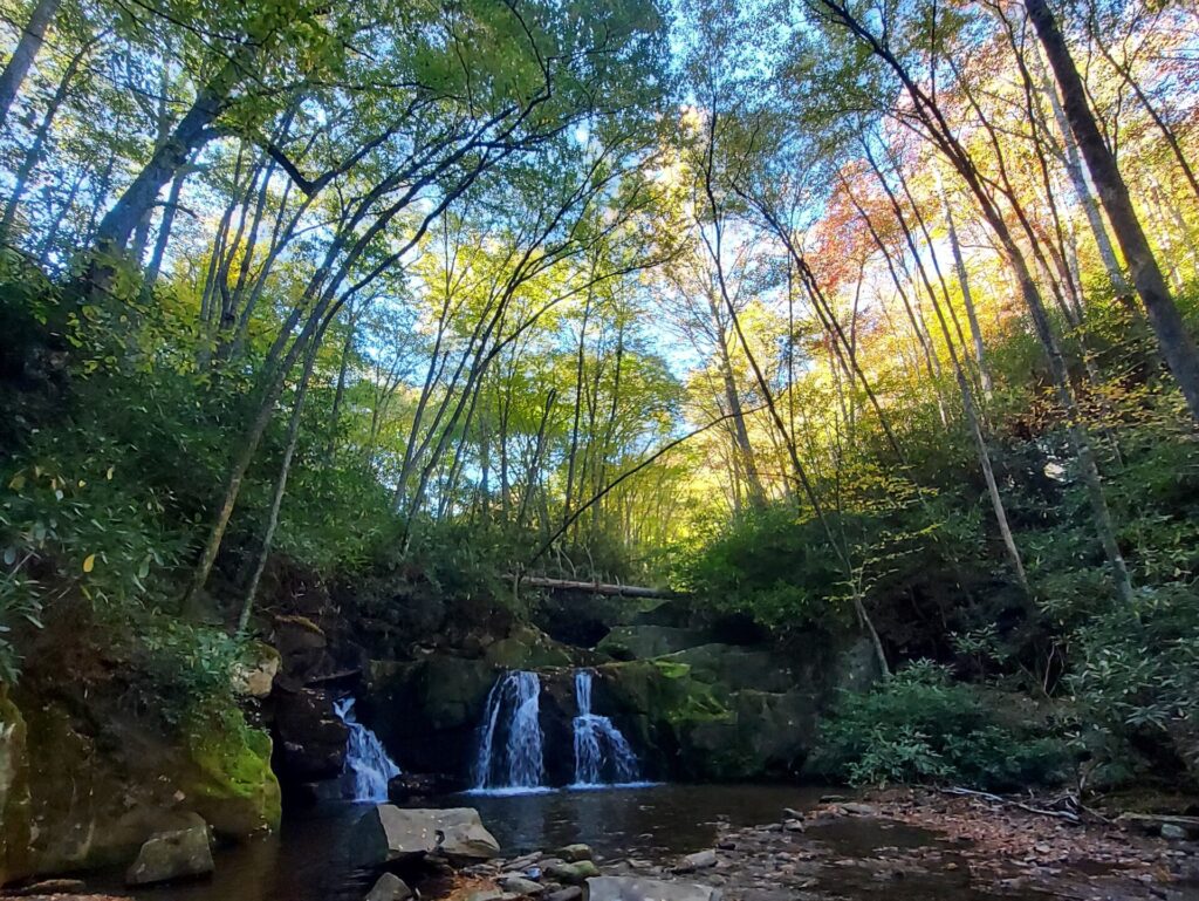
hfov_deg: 106.2
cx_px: 600
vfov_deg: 90.0
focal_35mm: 13
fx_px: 450
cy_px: 450
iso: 125
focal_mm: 1.74
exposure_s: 1/50
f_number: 2.2
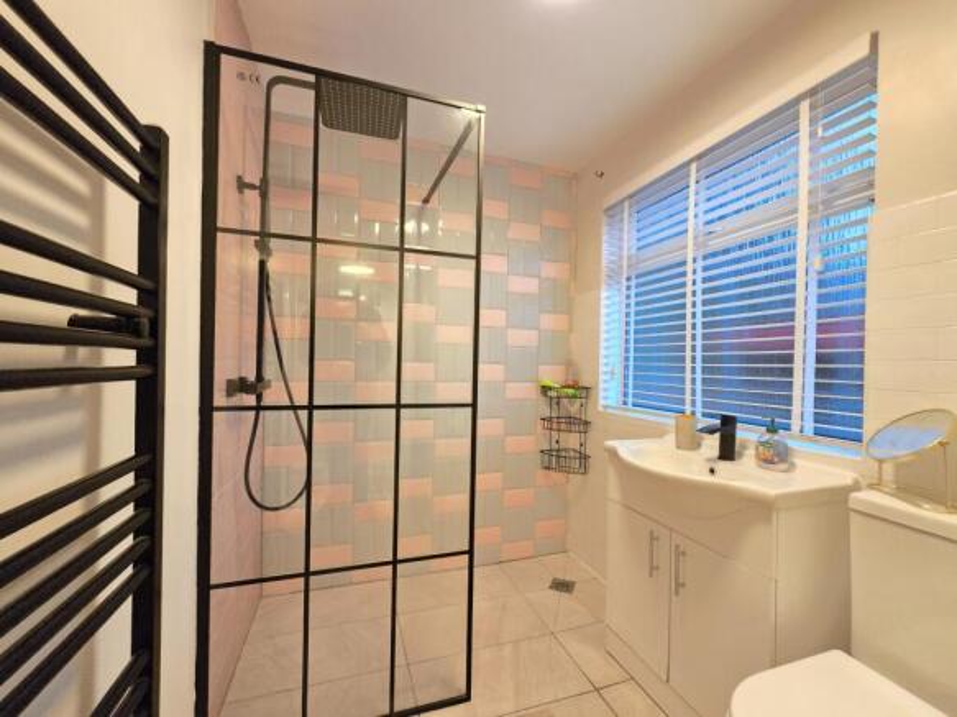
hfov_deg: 106.2
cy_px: 358
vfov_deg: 89.9
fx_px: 359
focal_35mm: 13
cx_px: 478
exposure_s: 1/50
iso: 1600
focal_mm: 2.2
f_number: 2.2
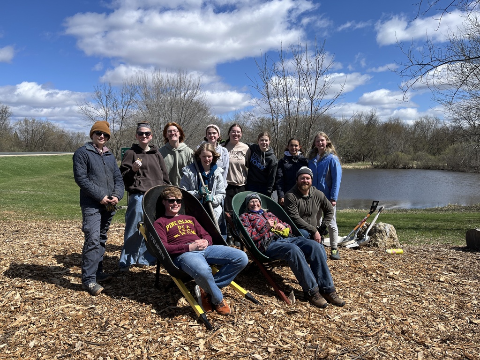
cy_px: 180
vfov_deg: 53.1
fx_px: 361
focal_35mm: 26
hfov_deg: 67.3
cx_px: 240
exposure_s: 1/3521
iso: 50
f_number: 1.6
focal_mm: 5.1
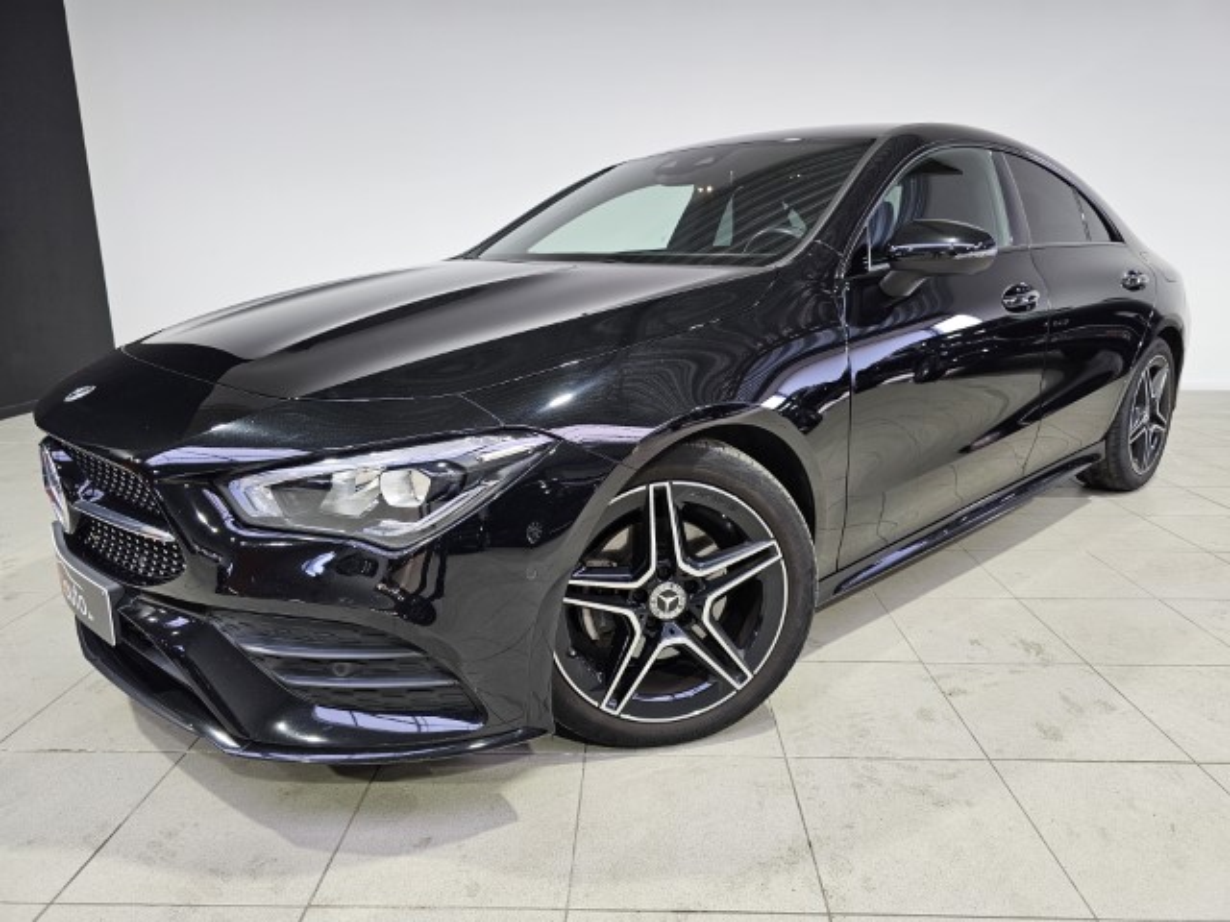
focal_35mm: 23
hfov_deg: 73.9
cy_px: 461
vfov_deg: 58.9
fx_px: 817
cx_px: 615
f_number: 1.7
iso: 125
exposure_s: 1/100
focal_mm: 6.3
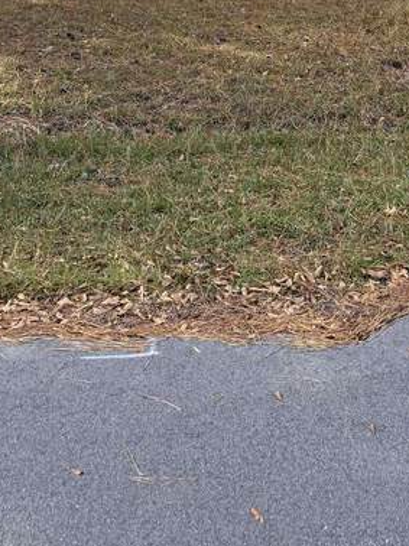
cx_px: 325
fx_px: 962
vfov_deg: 27.2
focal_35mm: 61
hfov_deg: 23.7
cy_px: -139
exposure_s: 1/580
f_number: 1.78
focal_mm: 6.76
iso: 100
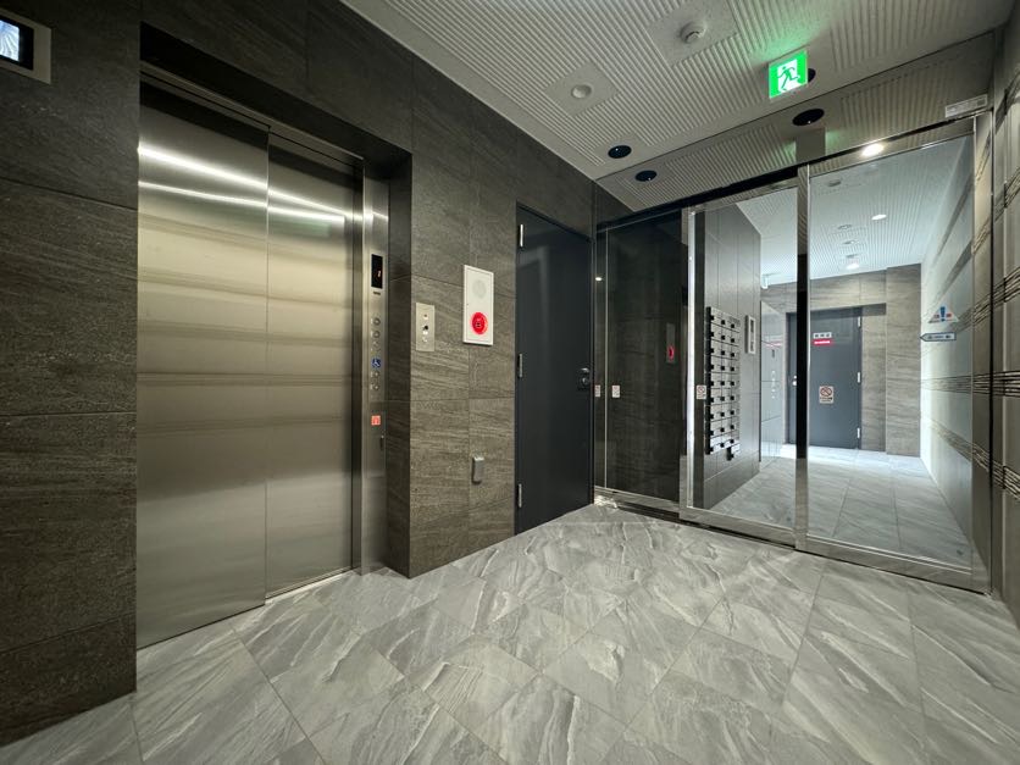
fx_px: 413
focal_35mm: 14
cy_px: 382
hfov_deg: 102.1
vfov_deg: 85.7
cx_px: 510
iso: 1000
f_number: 2.2
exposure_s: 1/33
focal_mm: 2.22
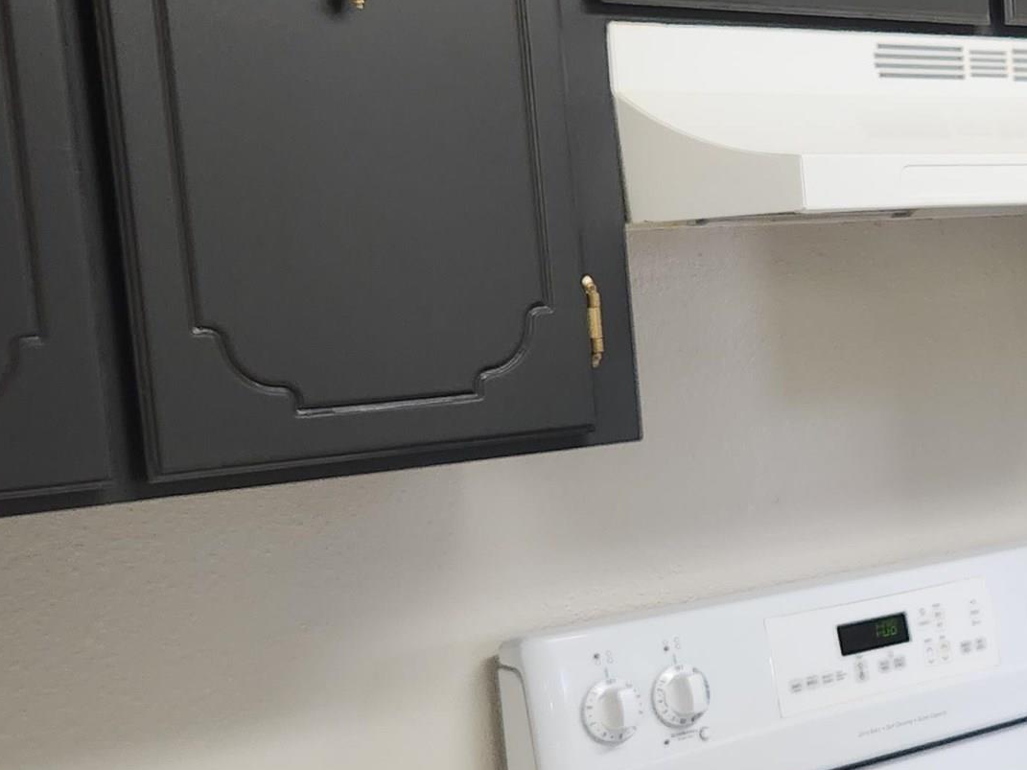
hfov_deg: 26.7
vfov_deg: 22.2
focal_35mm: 66
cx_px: 1170
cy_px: 488
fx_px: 1958
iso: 320
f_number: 1.8
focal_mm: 5.4
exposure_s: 1/120
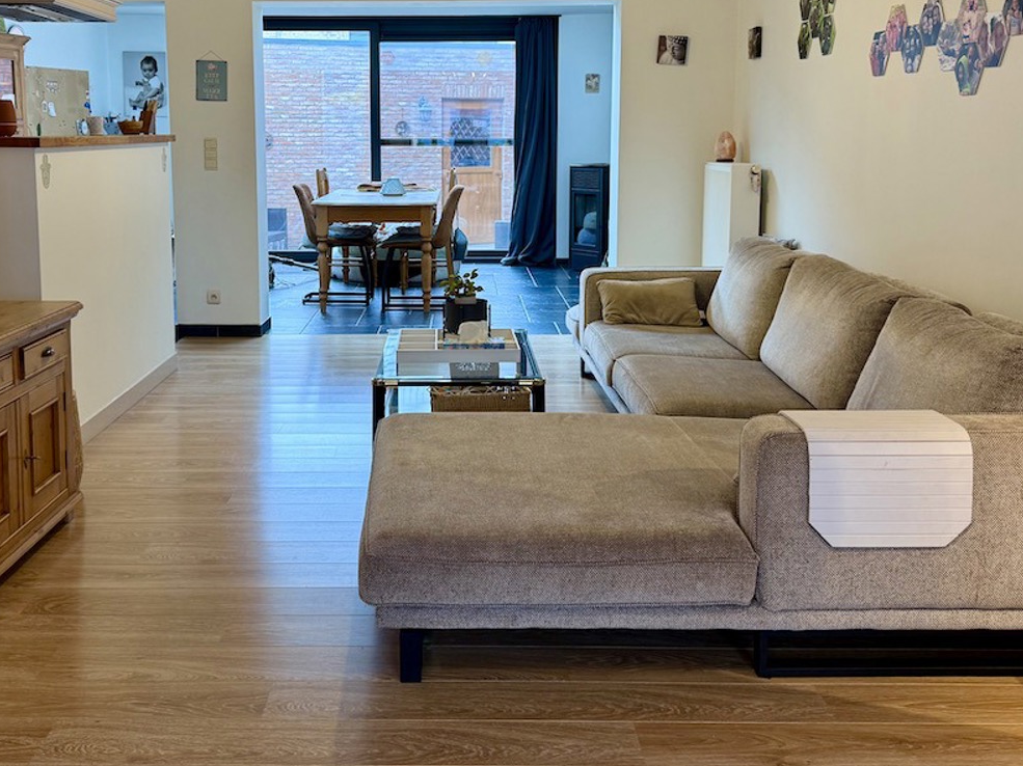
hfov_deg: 47.7
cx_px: 439
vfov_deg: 36.5
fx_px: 1152
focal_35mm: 39
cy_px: 267
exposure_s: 1/50
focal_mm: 6.76
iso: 160
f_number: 1.78
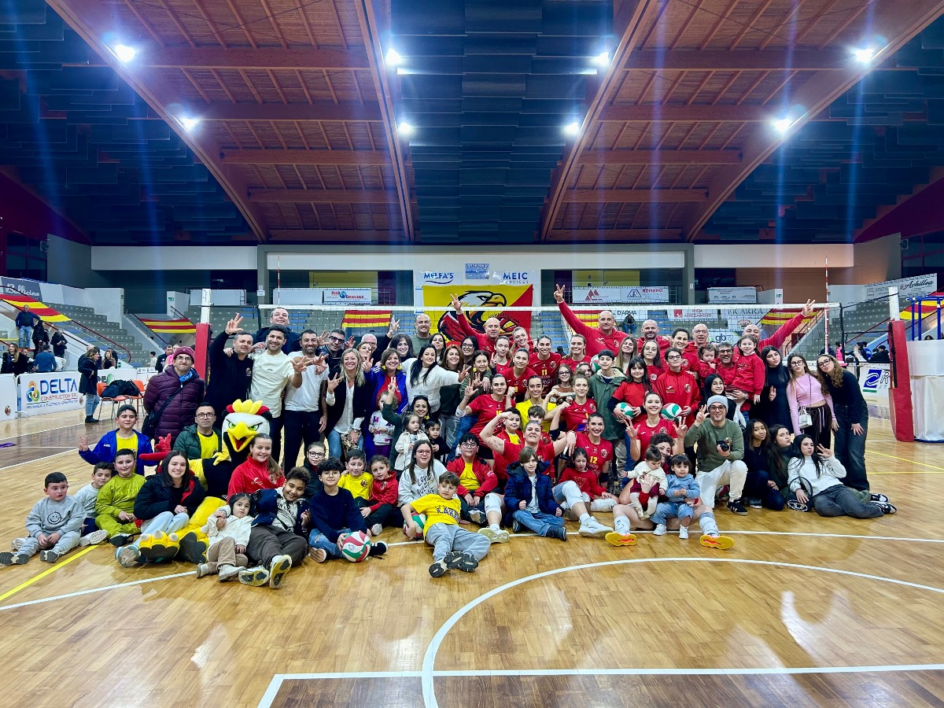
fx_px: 709
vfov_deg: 53.1
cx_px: 472
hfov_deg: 67.3
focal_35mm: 26
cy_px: 354
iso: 80
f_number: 1.5
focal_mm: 5.7
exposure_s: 1/50
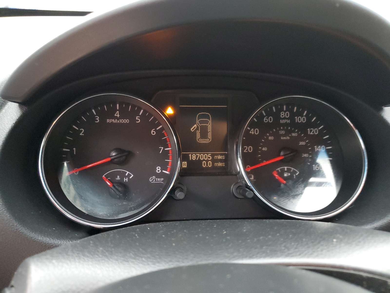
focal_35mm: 26
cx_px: 195
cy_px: 146
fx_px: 293
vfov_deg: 53.1
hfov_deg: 67.3
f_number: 1.5
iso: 328
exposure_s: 1/30
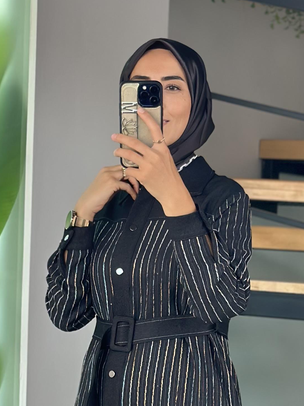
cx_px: 170
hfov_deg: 11.1
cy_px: 343
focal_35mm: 133
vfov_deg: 14.7
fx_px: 1558
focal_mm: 6.86
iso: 80
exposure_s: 1/264
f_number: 1.78
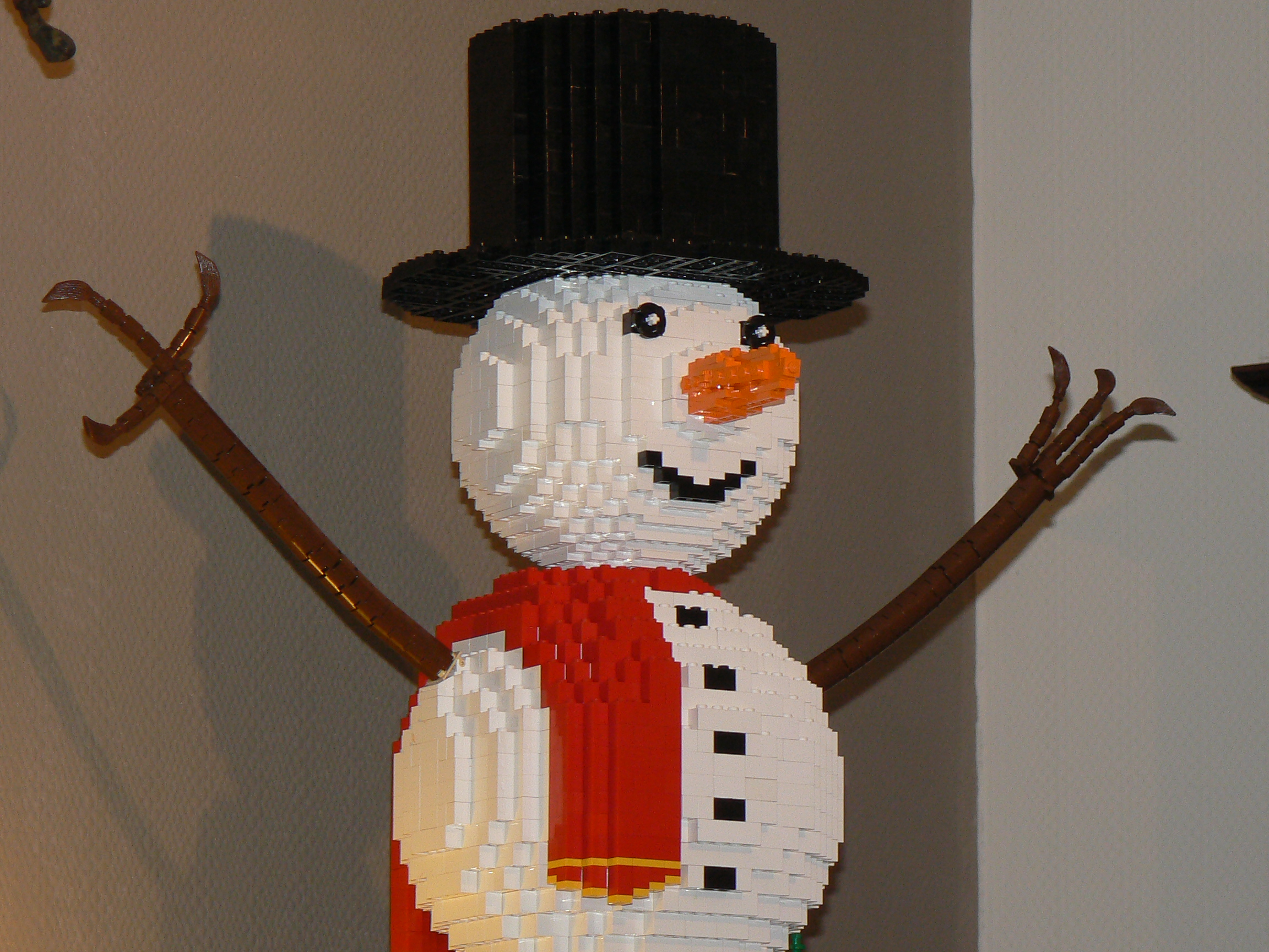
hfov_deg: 11.0
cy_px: 476
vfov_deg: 8.3
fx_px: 6562
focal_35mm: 179
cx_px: 634
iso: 100
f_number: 3.2
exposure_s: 1/30
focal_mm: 24.6
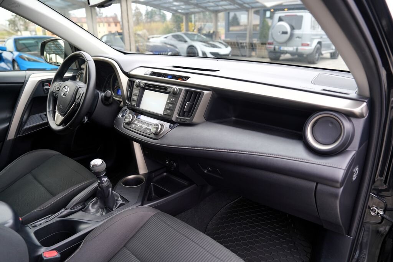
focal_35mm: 24
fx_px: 262
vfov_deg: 53.1
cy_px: 131
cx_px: 196
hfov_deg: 73.7
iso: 100
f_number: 3.2
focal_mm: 24
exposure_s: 1/40
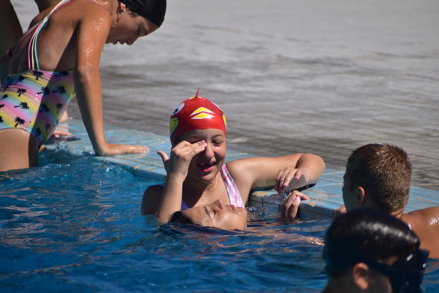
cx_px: 220
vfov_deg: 3.1
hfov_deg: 4.6
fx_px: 5489
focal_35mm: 450
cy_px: 146
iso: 125
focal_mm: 300
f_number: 6.3
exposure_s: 1/1000
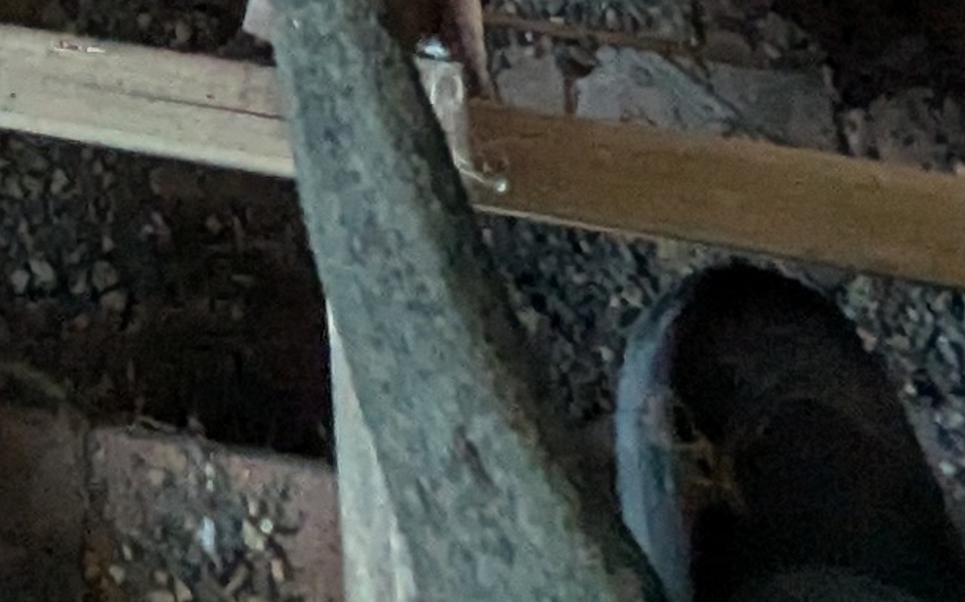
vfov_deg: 9.3
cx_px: -727
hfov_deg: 17.7
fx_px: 2550
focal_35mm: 97
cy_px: -1410
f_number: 2.2
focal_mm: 1.85
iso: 231
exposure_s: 1/51.9
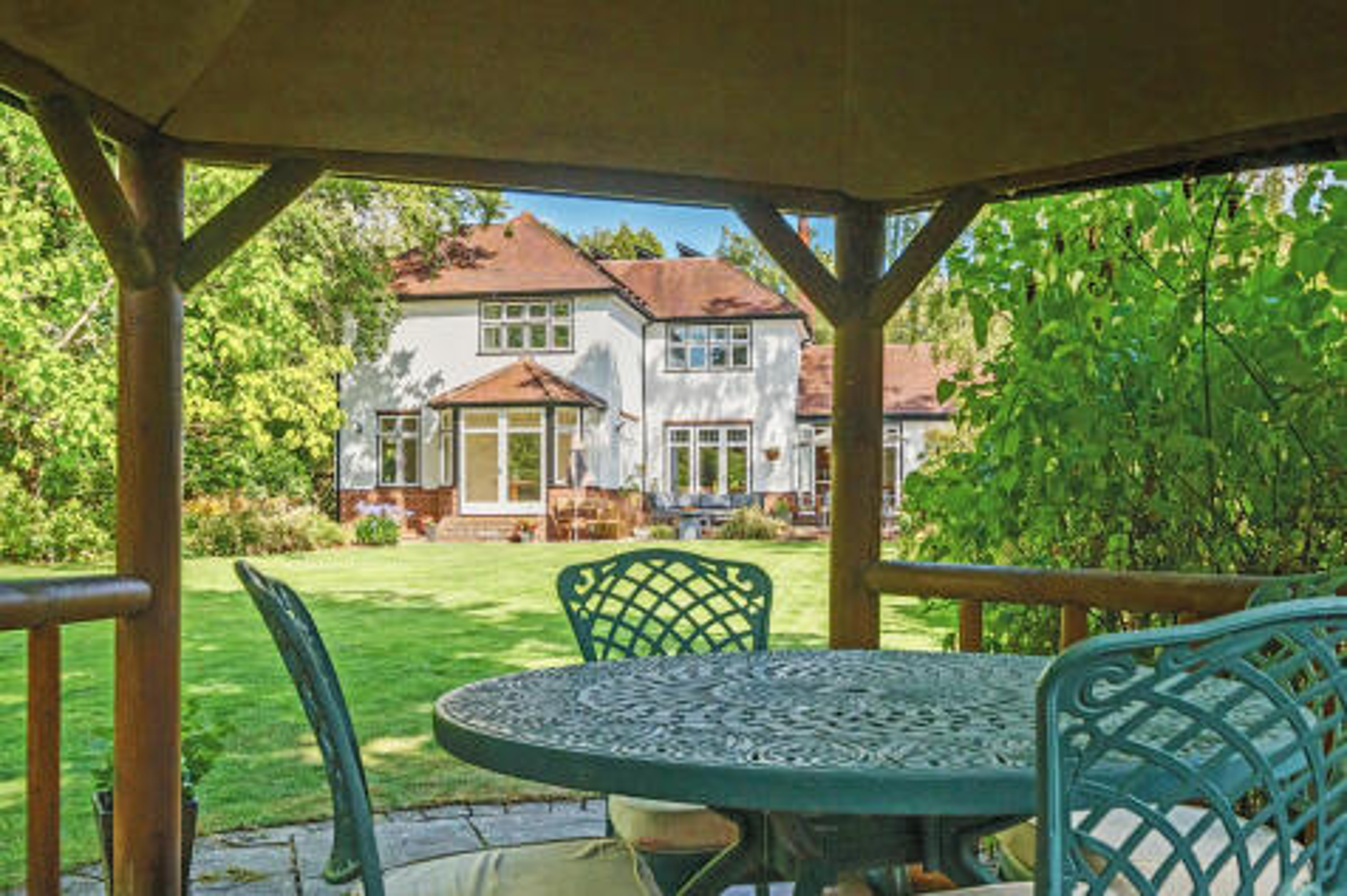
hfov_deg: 60.3
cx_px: 674
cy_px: 448
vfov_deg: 42.3
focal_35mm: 31
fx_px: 1159
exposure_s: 1/800
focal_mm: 21
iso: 400
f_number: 8
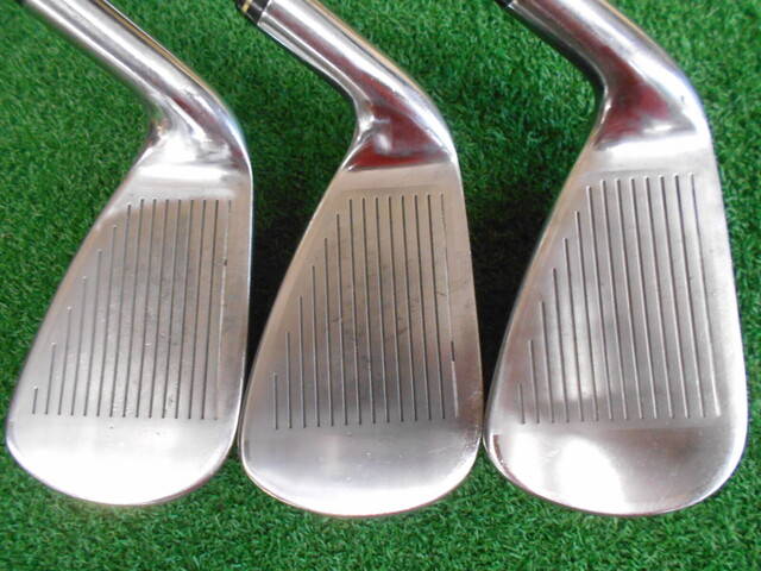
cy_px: 286
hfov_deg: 67.3
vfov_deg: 53.1
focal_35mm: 26
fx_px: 572
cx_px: 380
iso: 800
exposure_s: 1/40
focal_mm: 4.6
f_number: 3.2
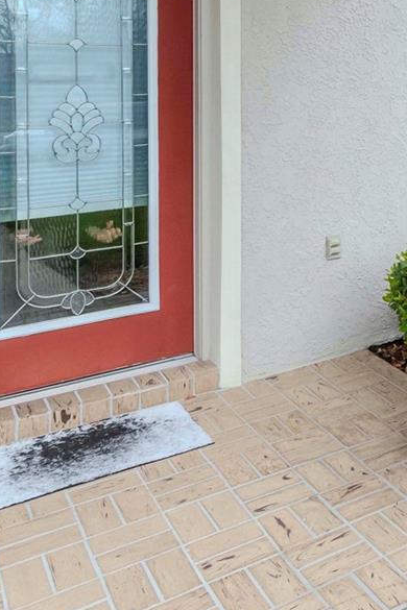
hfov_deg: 27.5
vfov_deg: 44.2
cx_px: 524
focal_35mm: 41
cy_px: 90
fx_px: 695
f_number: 7.1
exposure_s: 1/1250
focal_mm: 10
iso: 500
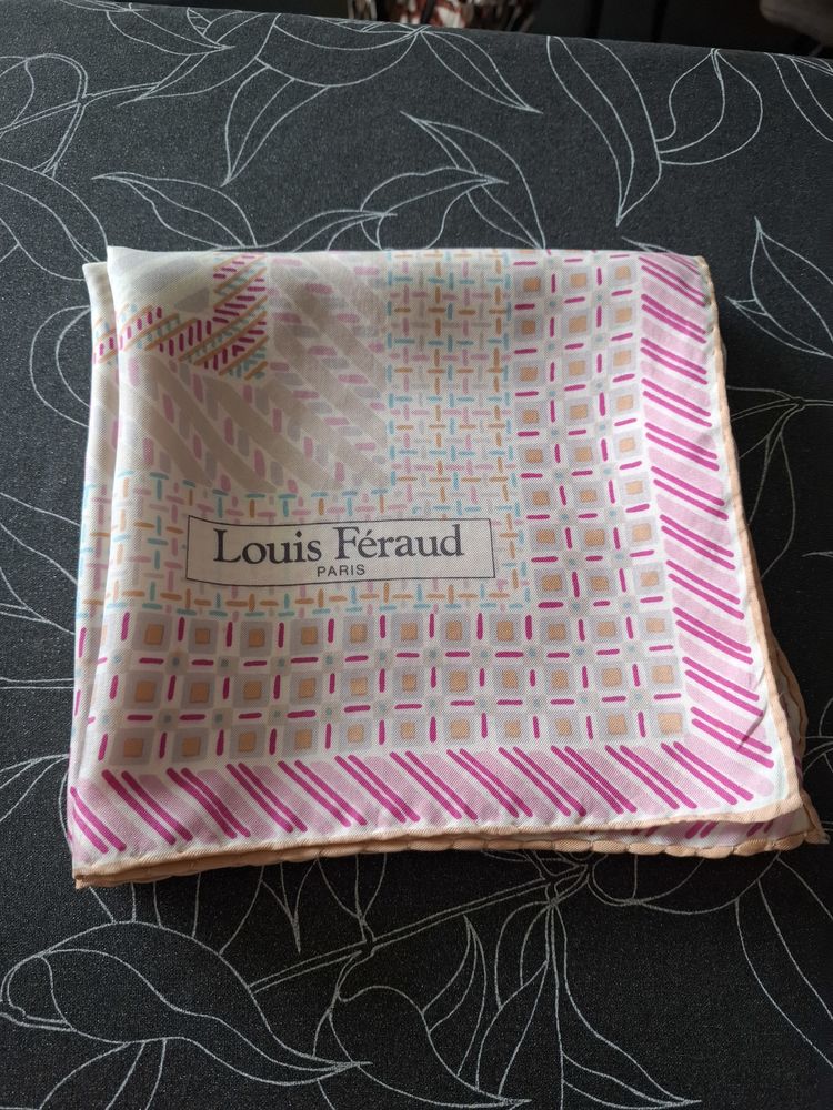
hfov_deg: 58.9
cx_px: 416
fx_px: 738
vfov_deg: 73.9
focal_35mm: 23
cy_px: 555
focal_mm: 5.54
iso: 200
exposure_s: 1/100
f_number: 1.8
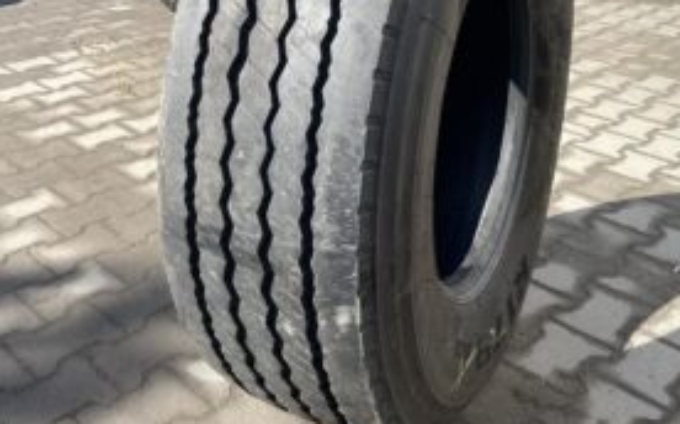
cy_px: 100
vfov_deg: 29.3
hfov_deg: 46.1
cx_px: 291
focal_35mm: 43
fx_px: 796
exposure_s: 1/1401
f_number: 1.6
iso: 32
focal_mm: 4.2
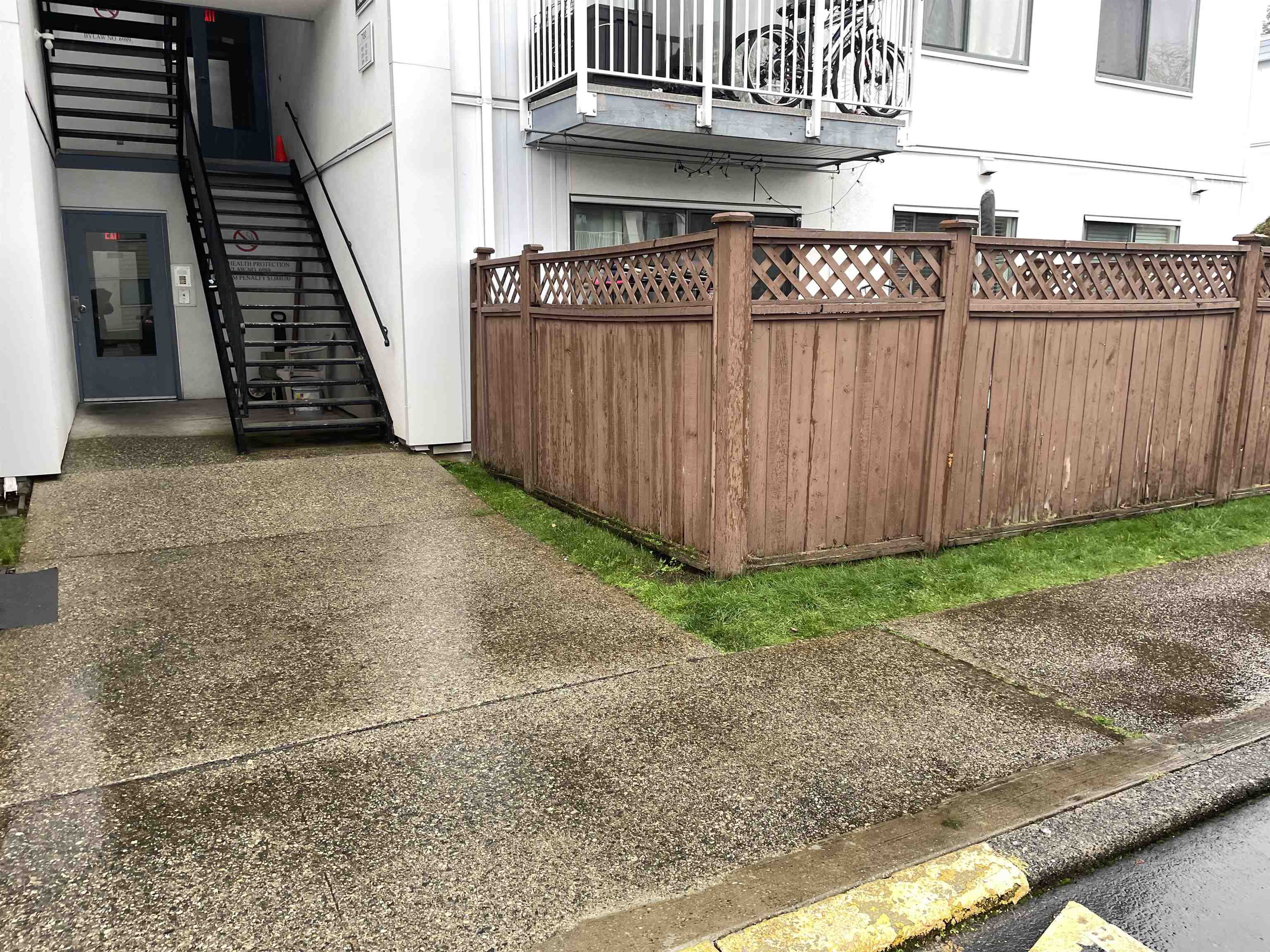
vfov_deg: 53.1
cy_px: 476
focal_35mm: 26
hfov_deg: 67.3
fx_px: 954
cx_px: 635
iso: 64
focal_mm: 4.2
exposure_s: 1/121
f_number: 1.6
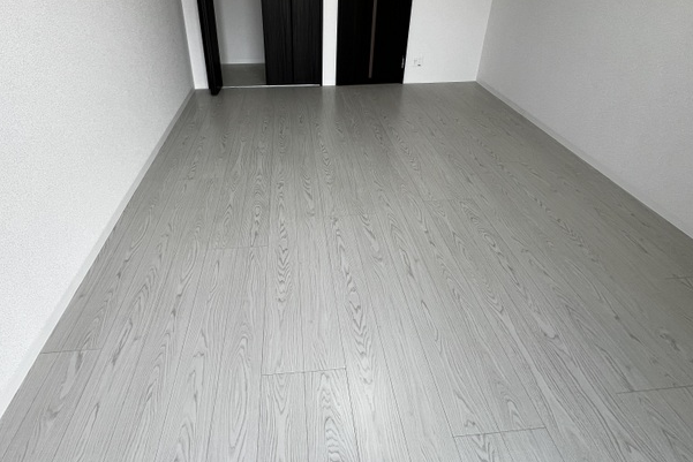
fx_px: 347
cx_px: 316
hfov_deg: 89.8
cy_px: 122
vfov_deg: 63.9
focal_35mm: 18
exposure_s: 1/99
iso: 50
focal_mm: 1.57
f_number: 1.8
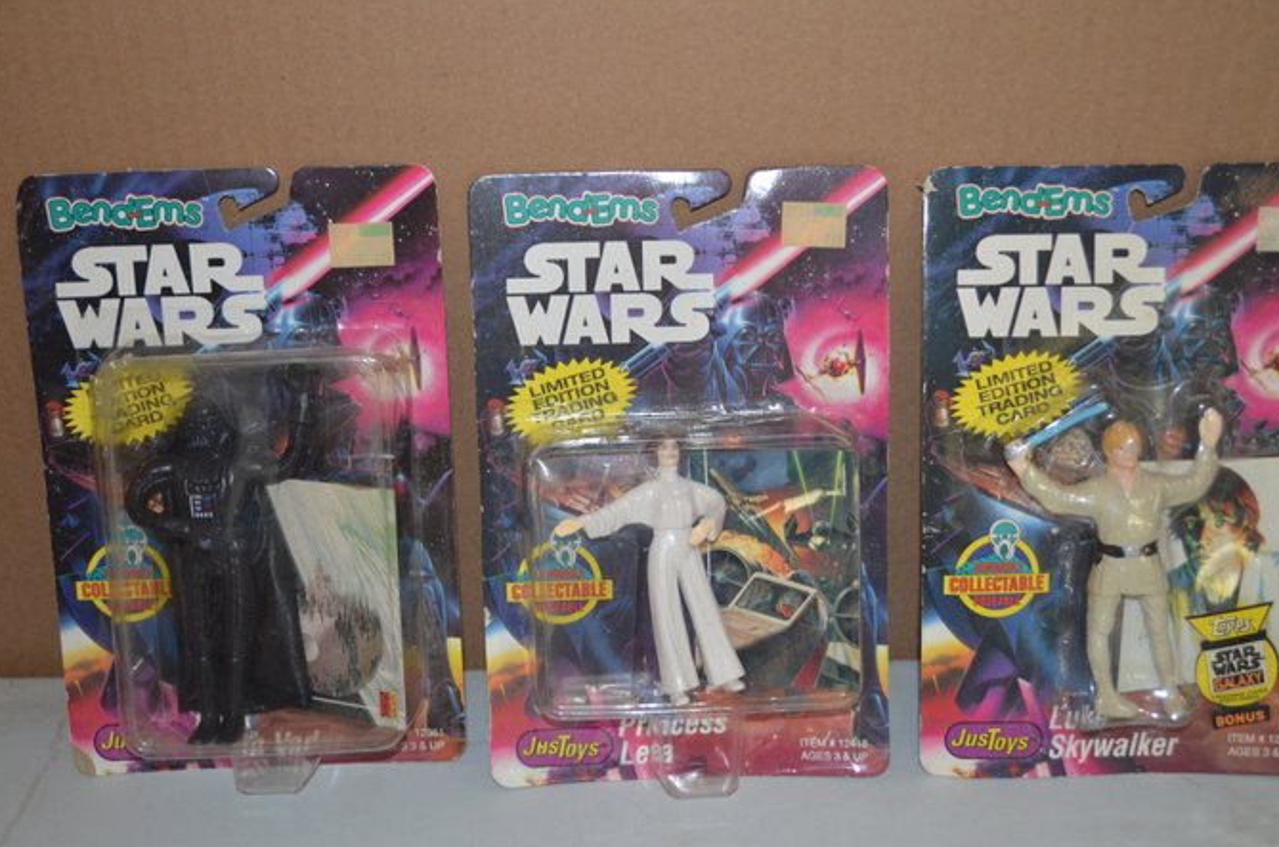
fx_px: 1702
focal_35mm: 48
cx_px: 671
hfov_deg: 41.2
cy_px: 429
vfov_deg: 27.9
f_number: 4.5
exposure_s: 1/60
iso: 2000
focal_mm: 30
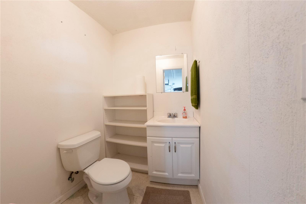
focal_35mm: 12
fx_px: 102
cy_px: 102
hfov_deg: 112.6
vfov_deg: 90.0
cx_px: 153
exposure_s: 1/60
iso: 800
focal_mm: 8
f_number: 3.5
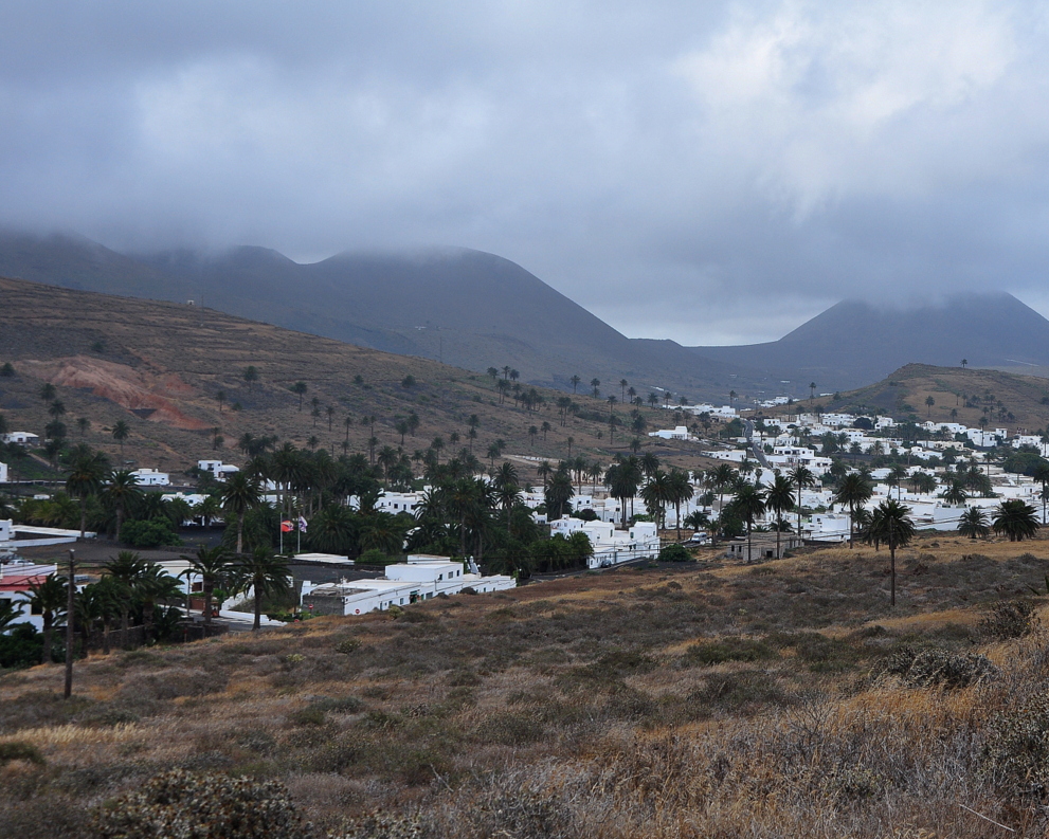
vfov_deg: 25.6
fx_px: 1850
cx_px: 559
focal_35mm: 60
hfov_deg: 31.7
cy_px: 421
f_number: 9
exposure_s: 1/320
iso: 400
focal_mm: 35
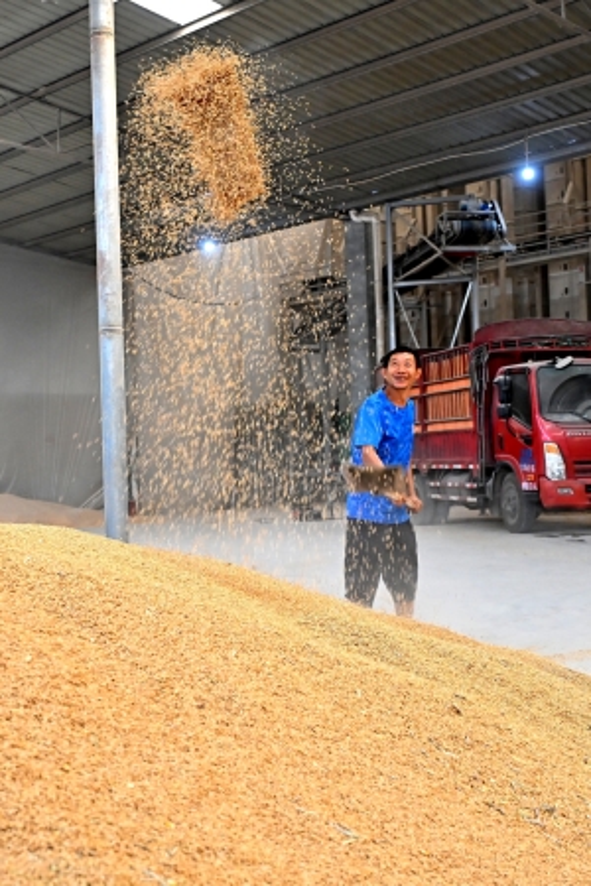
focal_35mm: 24
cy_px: 443
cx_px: 296
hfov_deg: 53.1
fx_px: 591
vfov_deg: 73.7
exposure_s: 1/200
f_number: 4
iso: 1250
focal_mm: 24
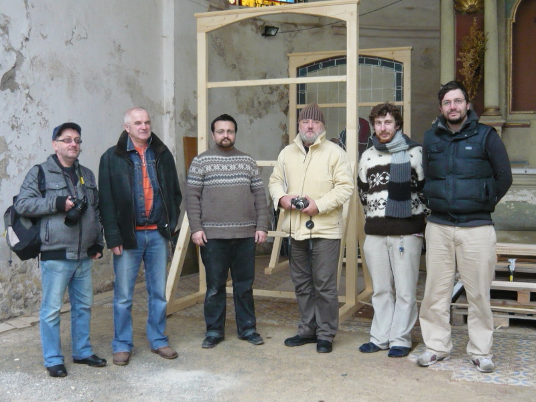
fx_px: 635
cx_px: 268
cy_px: 201
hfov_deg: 45.8
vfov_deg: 35.1
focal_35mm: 41
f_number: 2.8
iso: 320
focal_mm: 5.5
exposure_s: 1/30
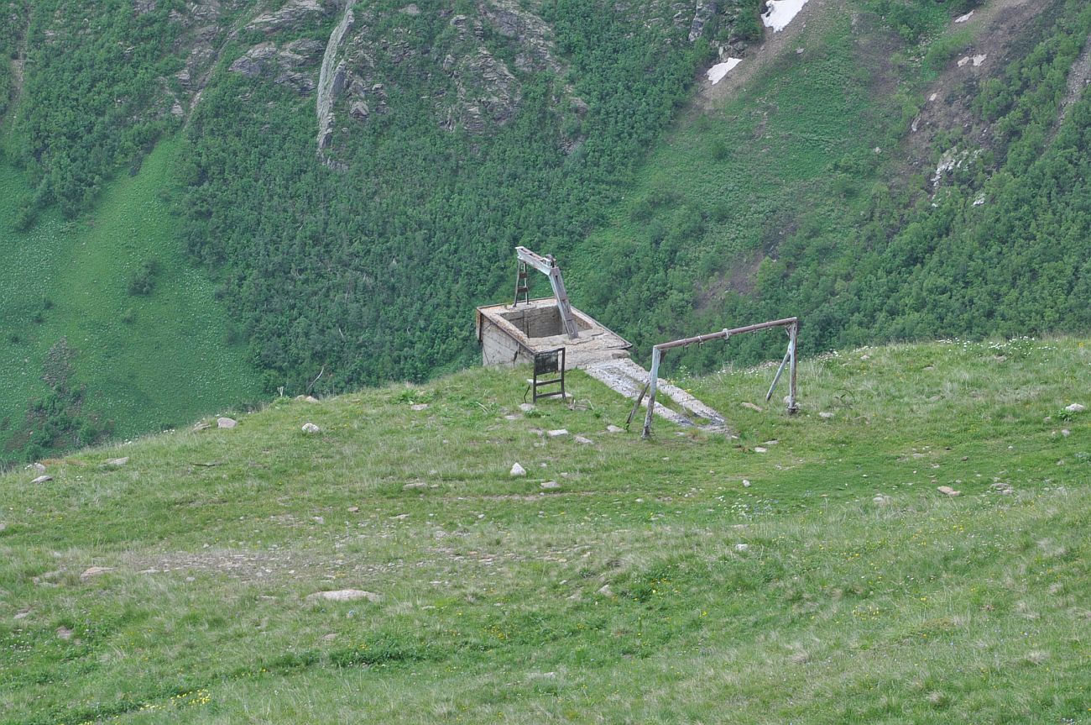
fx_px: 3405
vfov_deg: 12.1
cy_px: 362
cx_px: 546
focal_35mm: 112
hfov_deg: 18.2
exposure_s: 1/160
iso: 400
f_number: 9
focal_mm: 75
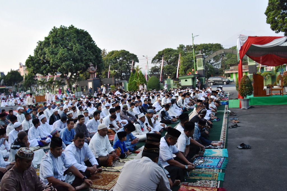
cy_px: 96
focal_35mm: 27
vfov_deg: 47.9
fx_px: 215
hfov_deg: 67.4
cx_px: 144
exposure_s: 1/320
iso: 800
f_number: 9
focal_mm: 18
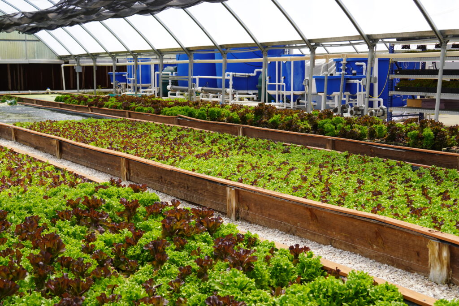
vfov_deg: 26.5
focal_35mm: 51
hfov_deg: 38.9
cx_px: 230
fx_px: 650
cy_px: 153
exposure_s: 1/320
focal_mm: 34
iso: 100
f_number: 5
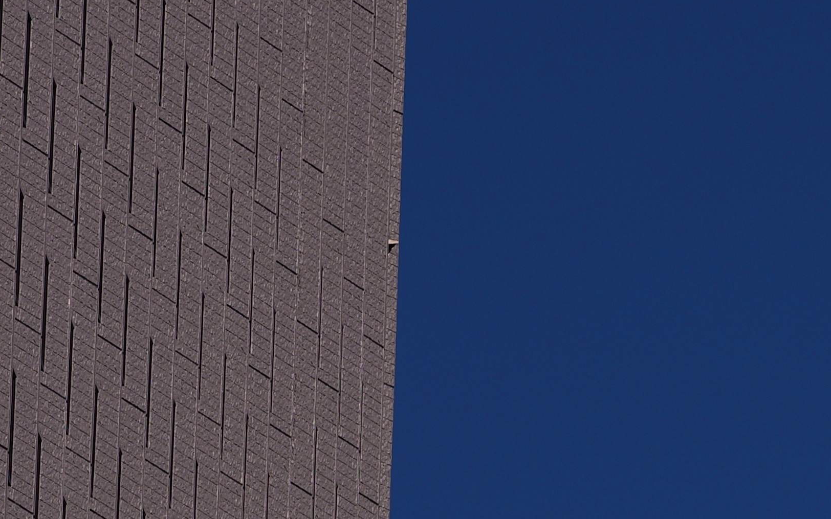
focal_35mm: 753
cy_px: 904
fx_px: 17054
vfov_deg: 1.7
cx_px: 1049
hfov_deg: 2.8
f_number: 8
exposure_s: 1/800
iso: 100
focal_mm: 200
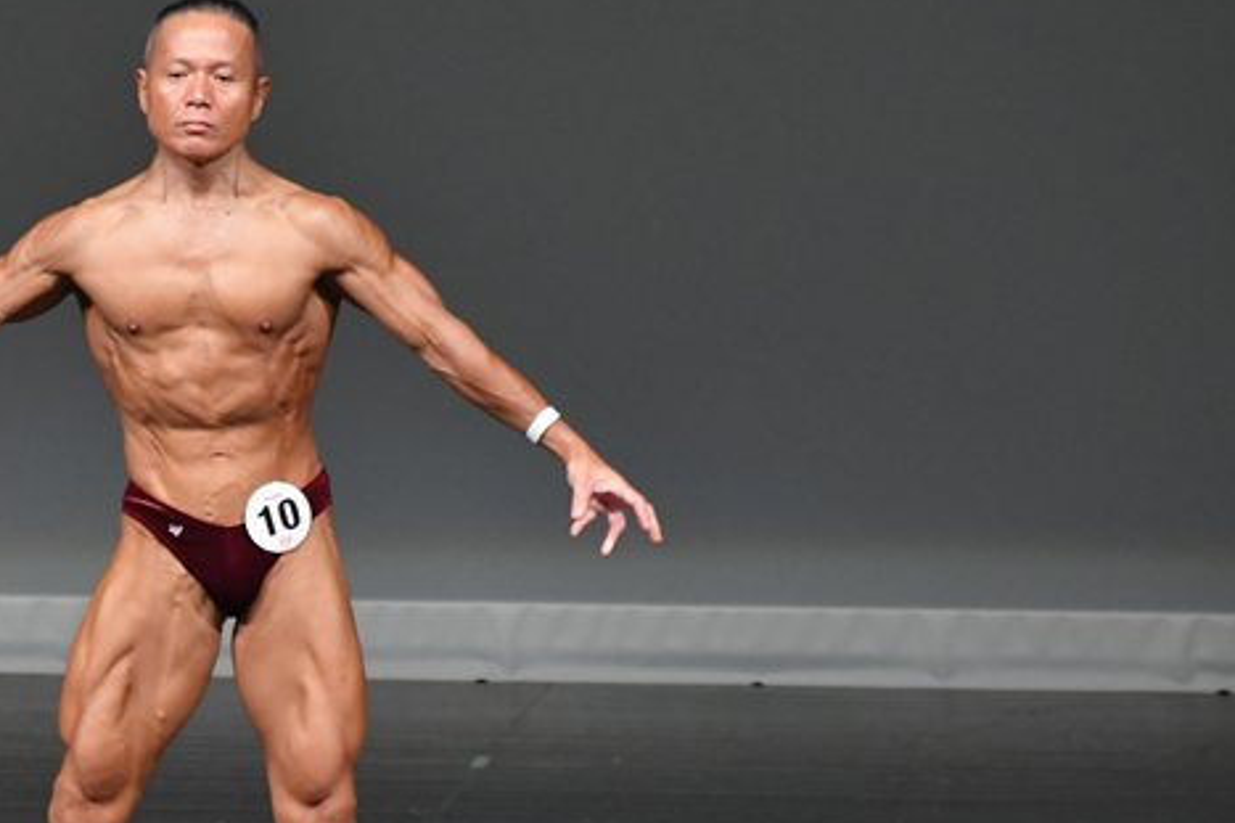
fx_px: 19615
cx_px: 239
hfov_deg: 3.6
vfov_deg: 2.4
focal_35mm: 572
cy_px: 521
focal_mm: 230
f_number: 5.6
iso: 4000
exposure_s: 1/400
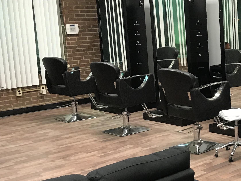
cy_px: 96
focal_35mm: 67
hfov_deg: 26.3
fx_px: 466
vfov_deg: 21.9
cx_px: 275
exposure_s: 1/15
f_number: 1.8
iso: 40
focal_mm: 3.99
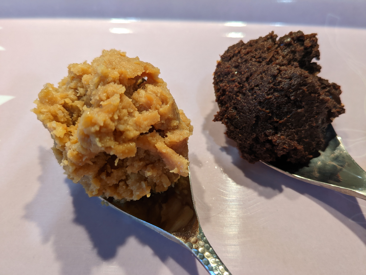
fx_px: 285
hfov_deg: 65.3
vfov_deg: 51.4
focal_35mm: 27
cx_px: 183
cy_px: 138
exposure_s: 1/50
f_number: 1.73
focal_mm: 4.38
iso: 71
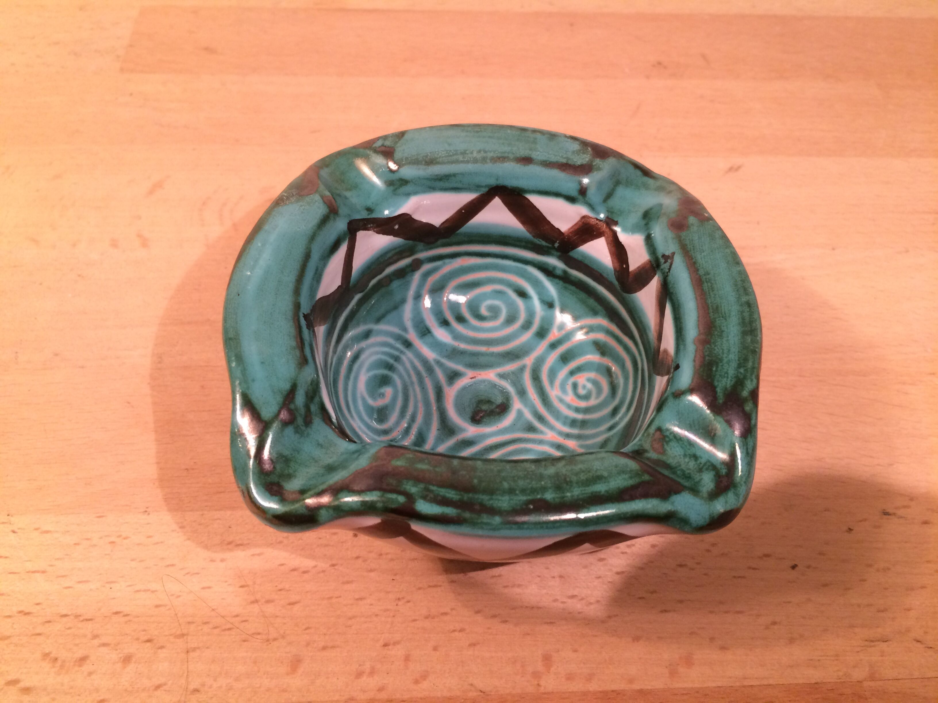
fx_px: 786
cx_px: 469
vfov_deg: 48.2
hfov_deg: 61.7
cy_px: 352
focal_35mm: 29
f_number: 2.2
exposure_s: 1/33
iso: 80
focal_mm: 4.15
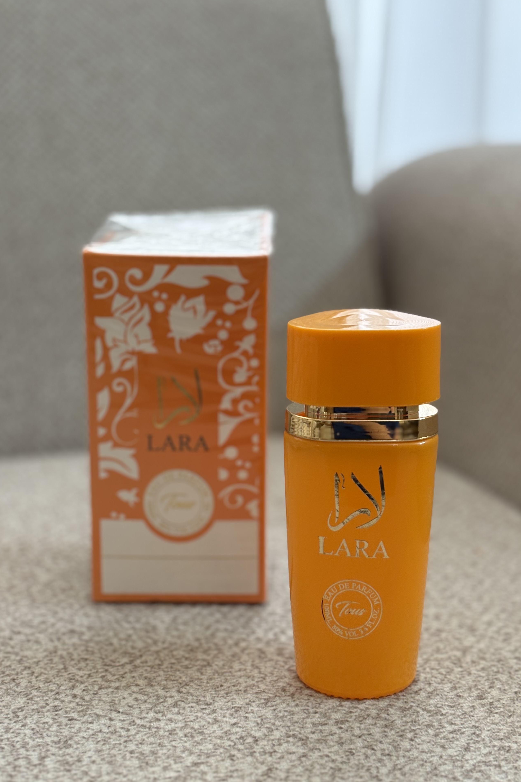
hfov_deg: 23.8
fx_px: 1238
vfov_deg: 35.1
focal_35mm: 57
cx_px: 291
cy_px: 393
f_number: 1.6
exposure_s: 1/50
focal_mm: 5.96
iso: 80
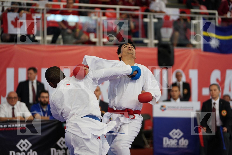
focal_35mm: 133
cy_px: 78
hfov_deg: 15.4
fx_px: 857
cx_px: 116
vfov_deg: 10.3
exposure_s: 1/1000
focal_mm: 133
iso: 1250
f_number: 2.8
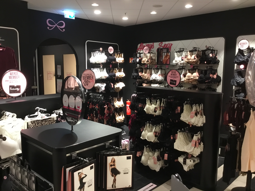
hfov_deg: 58.4
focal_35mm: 31
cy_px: 96
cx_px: 128
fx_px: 228
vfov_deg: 45.4
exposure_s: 1/30
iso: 125
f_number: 2.4
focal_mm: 3.3
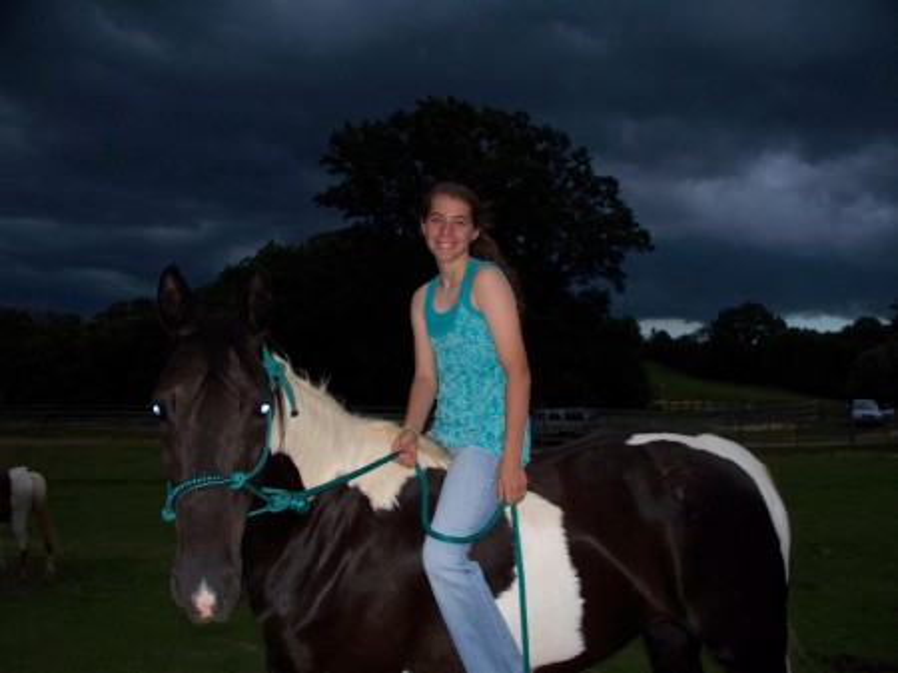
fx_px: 933
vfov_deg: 39.6
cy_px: 336
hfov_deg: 51.4
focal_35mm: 36
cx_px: 449
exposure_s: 1/30
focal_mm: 7.54
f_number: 2.8
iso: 200
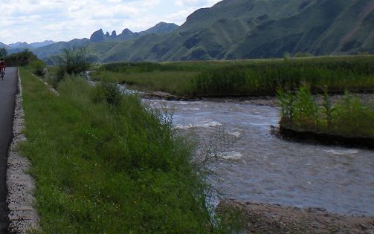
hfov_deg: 25.2
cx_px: 57
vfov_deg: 16.2
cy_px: 48
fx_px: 816
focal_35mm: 80
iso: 64
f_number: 4.6
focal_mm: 6.3
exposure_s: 1/651
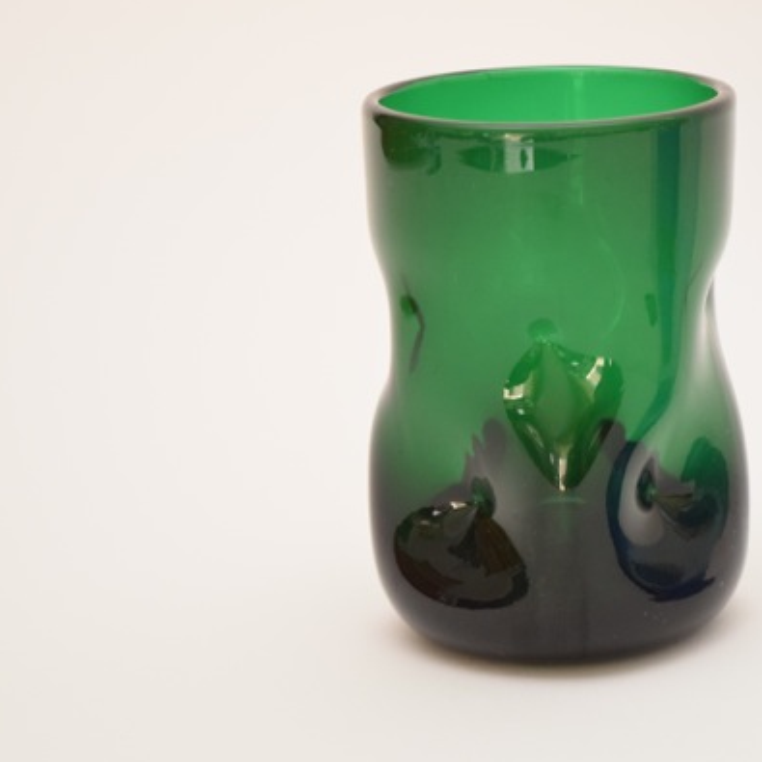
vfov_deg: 15.3
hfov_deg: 15.3
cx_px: 552
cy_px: 373
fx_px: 2831
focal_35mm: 114
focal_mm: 55
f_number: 5.6
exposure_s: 1/125
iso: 1600
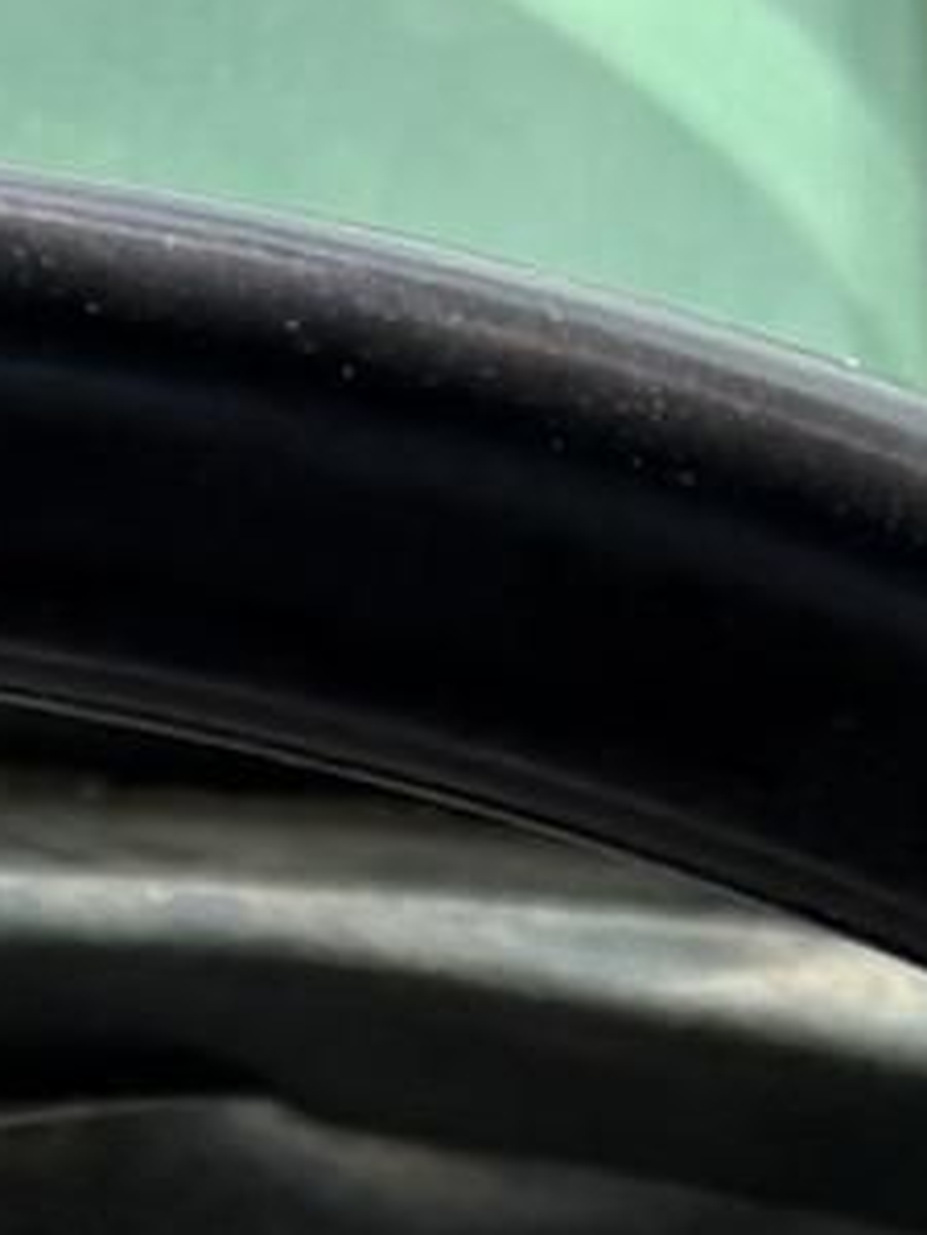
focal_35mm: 203
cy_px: 2867
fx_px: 7248
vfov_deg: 8.9
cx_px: -626
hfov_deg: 7.2
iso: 50
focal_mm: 5.96
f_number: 1.6
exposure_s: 1/612
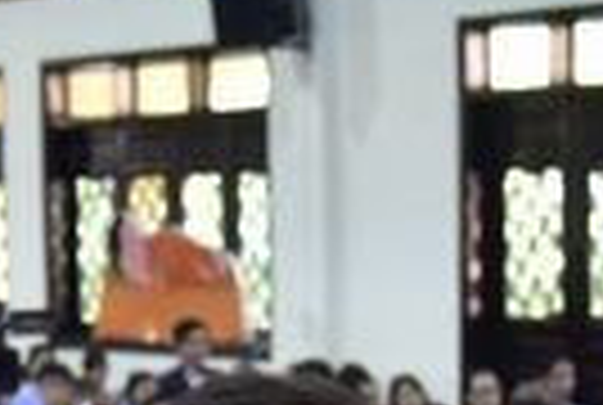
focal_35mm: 184
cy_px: 477
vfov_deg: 7.4
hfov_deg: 11.0
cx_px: -40
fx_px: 3089
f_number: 4
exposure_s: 1/50
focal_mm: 38
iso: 1250
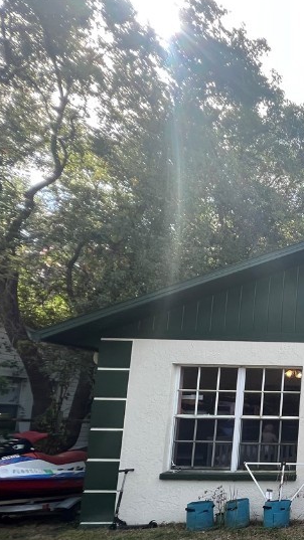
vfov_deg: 66.9
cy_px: 382
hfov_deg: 24.8
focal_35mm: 27
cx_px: 509
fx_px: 387
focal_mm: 1.57
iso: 32
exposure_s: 1/192
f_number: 1.8
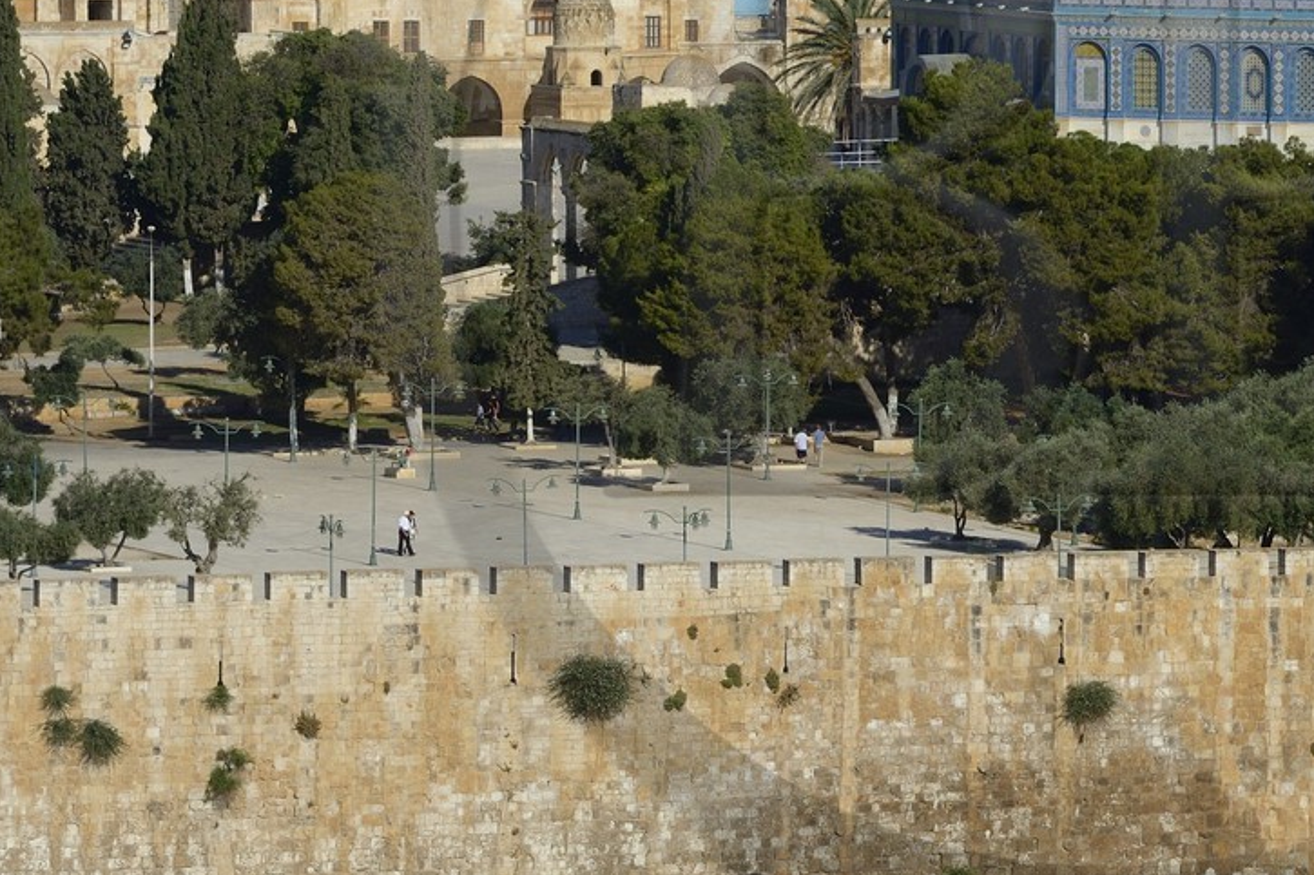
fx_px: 14085
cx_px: 1116
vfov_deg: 3.6
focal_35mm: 386
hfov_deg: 5.3
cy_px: 201
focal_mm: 175
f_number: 13
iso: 200
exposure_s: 1/320
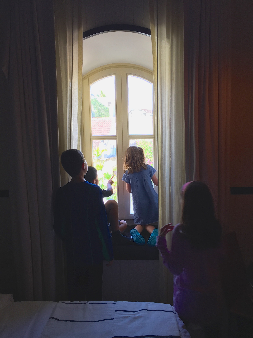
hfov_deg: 48.2
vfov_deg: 61.7
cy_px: 169
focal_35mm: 29
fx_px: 283
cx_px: 126
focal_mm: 4.15
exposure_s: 1/40
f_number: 2.2
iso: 32
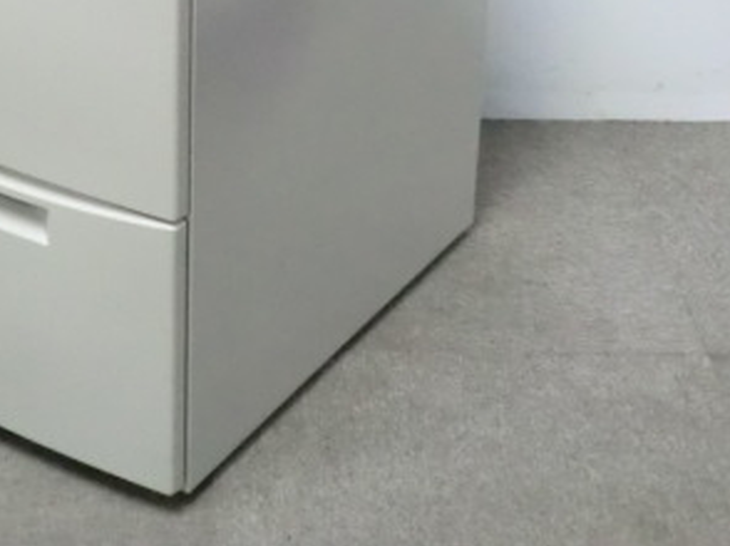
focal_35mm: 98
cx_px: 137
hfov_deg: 19.8
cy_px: -47
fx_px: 2065
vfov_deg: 14.7
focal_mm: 8.2
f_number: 4.3
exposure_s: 1/30
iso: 800
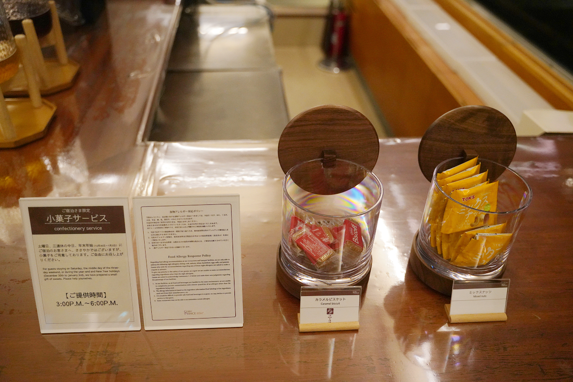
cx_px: 286
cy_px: 191
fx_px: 493
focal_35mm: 31
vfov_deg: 42.3
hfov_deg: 60.3
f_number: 2.8
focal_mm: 31
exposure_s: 1/160
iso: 6400
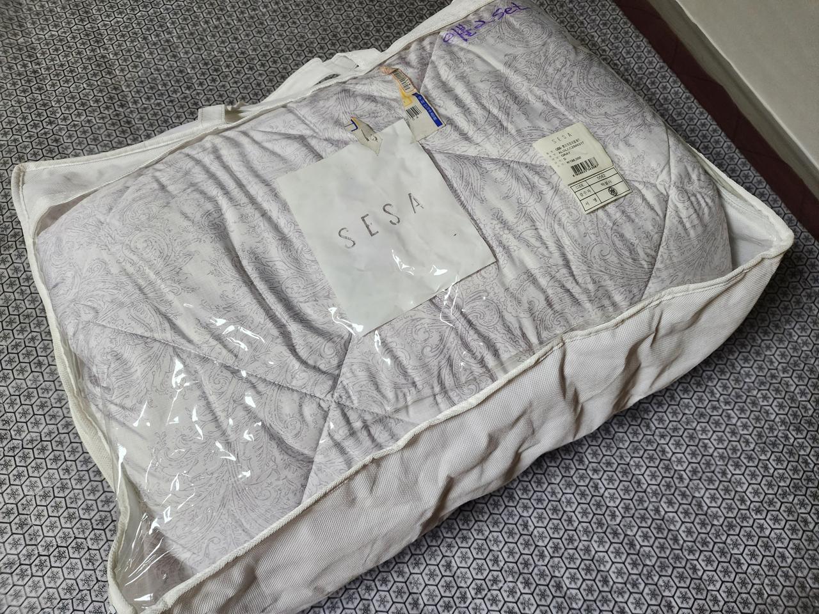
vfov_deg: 58.9
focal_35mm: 23
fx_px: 544
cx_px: 410
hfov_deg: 73.9
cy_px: 307
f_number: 1.8
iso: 320
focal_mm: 6.4
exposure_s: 1/120
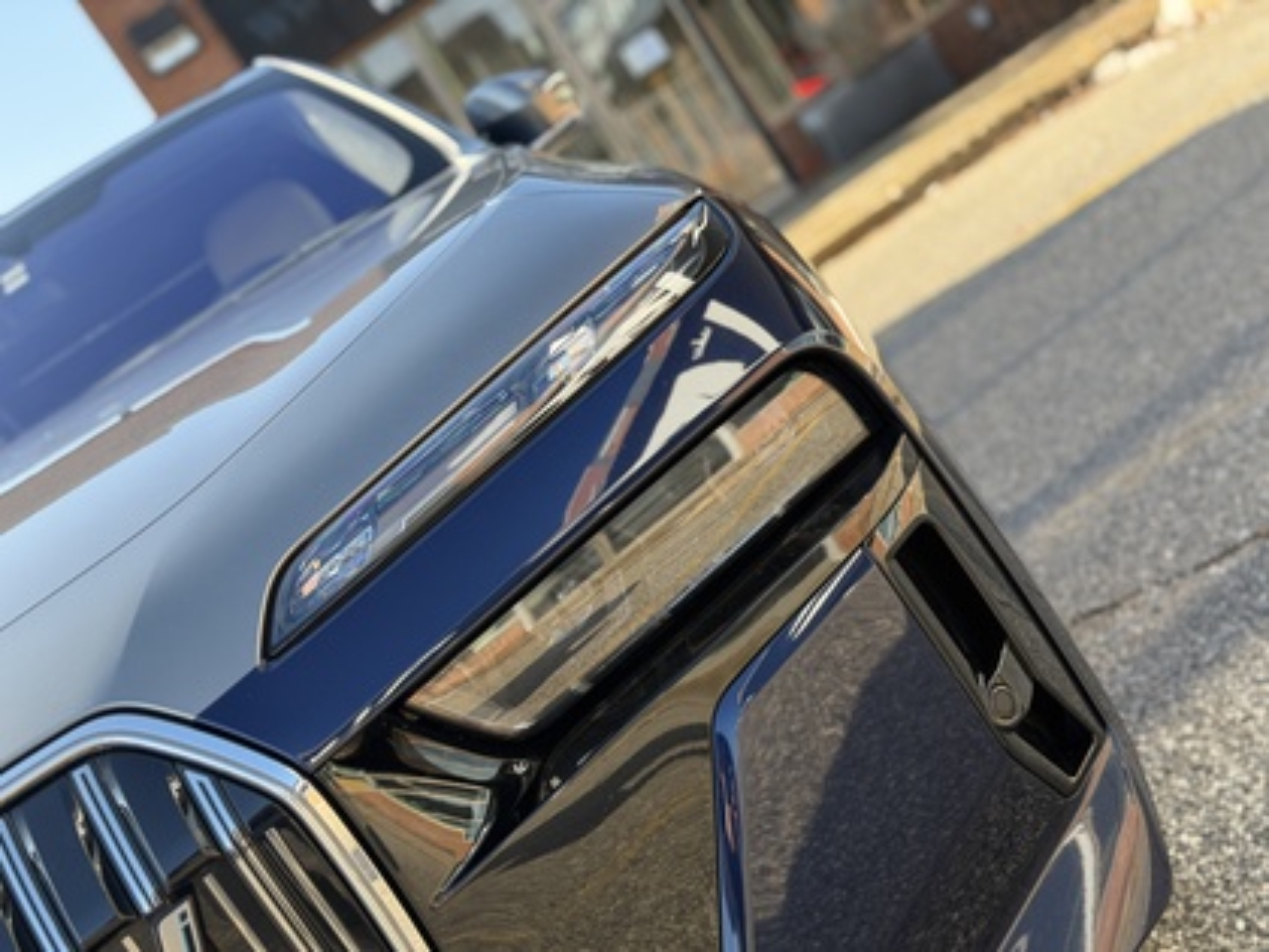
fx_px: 1760
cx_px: 634
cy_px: 476
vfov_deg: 30.3
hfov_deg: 39.7
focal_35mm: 48
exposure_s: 1/499
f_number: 1.78
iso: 100
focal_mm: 6.76
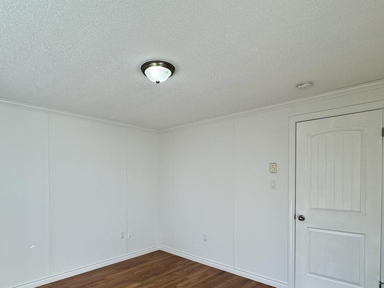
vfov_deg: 62.3
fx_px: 233
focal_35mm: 21
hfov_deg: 78.8
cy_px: 185
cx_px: 173
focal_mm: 2.22
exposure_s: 1/142
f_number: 2.2
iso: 40
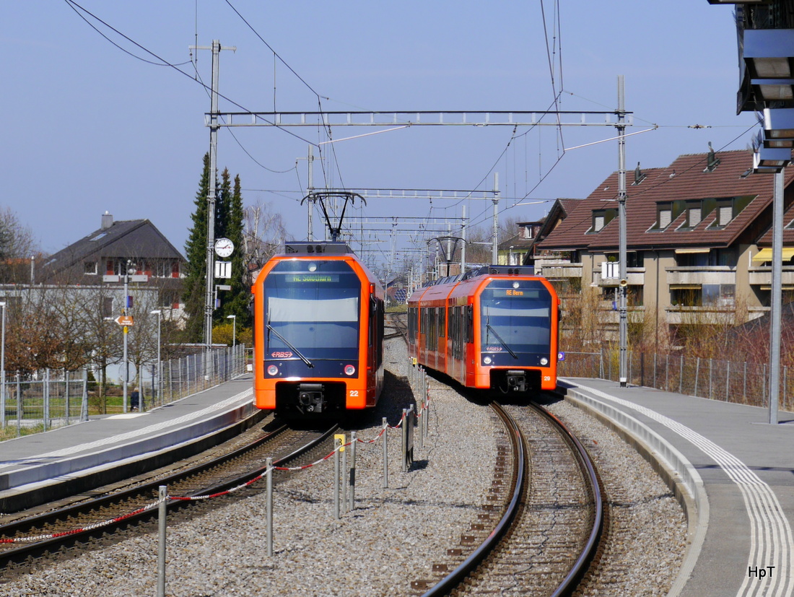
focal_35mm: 84
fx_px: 1928
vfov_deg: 17.6
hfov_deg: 23.3
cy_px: 298
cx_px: 397
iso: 160
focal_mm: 42
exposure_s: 1/400
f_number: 9
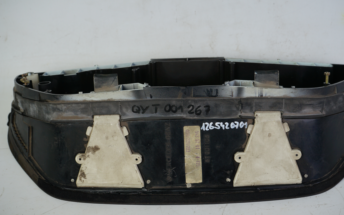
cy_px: 108
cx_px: 183
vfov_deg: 19.7
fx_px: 619
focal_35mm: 66
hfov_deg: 31.1
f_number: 8
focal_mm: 58
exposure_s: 1/160
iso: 200
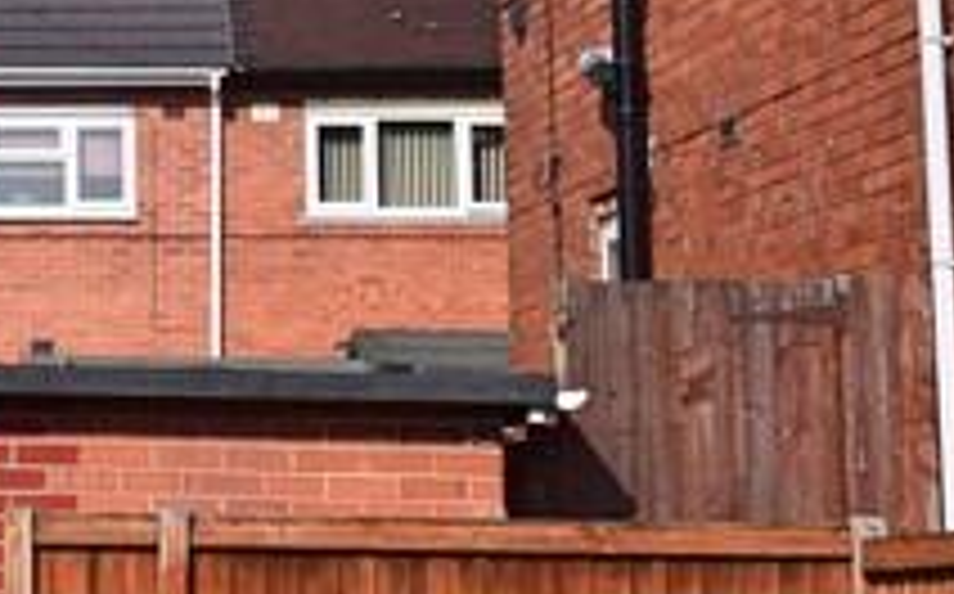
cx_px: -932
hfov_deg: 13.5
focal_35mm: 133
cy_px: -25
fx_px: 3454
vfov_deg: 9.7
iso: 280
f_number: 11
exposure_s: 1/500
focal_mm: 18
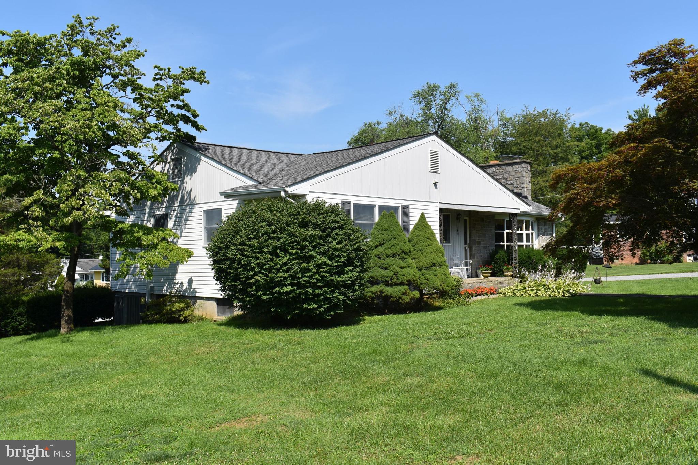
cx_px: 349
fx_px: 669
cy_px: 232
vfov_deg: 38.4
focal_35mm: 34
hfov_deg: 55.1
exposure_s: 1/400
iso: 200
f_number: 10
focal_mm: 23
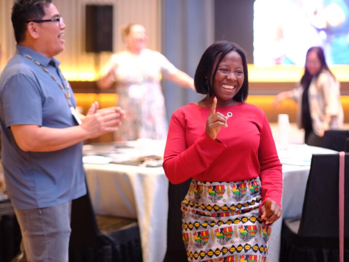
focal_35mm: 92
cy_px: 132
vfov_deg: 16.1
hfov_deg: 21.3
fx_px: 928
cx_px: 174
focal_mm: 56
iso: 1600
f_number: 1.2
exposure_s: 1/160
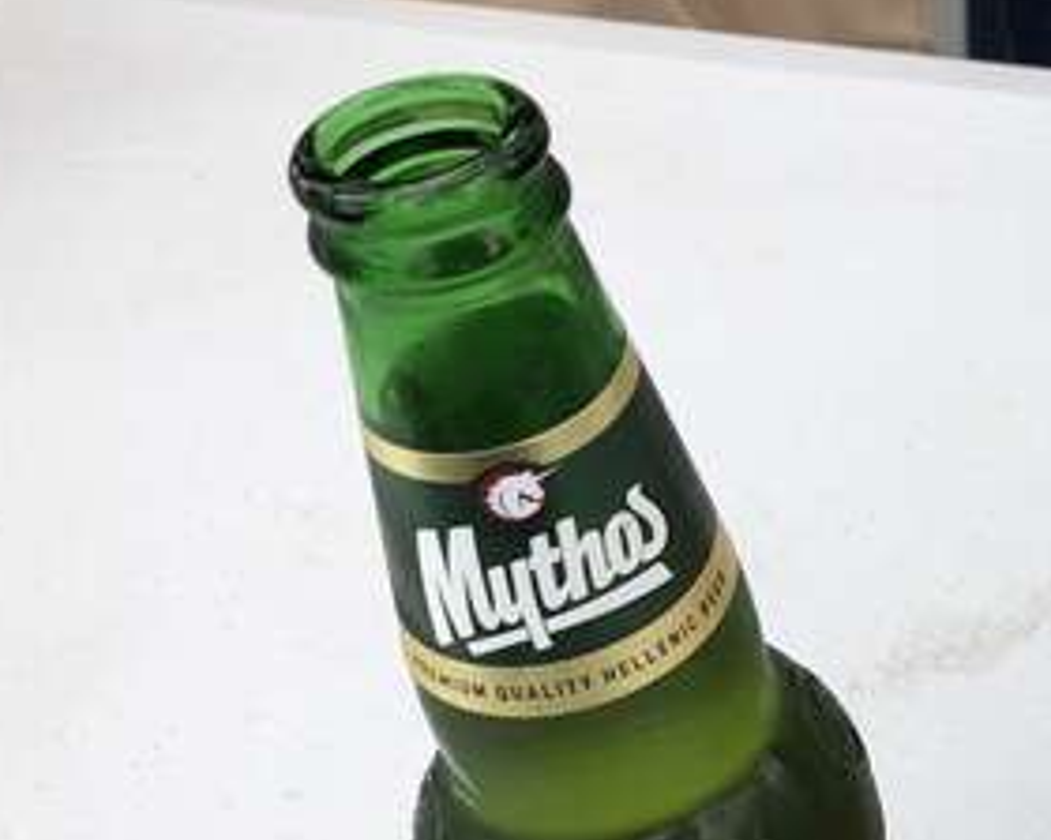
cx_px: 1385
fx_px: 2426
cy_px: 495
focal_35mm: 78
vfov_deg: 19.6
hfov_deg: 21.9
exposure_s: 1/393
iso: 20
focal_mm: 3.99
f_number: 1.8
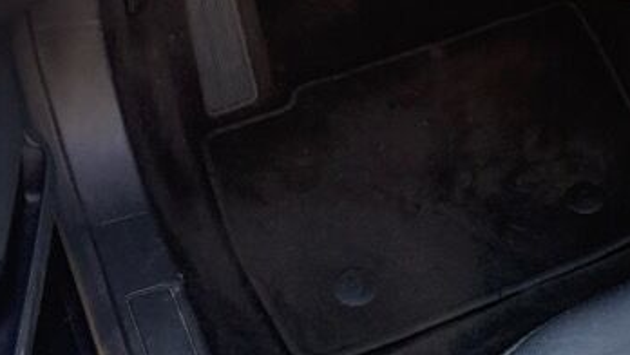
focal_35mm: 77
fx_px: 1287
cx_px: 559
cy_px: -47
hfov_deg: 26.6
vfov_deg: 15.3
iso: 200
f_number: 1.78
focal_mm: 6.76
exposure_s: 1/101
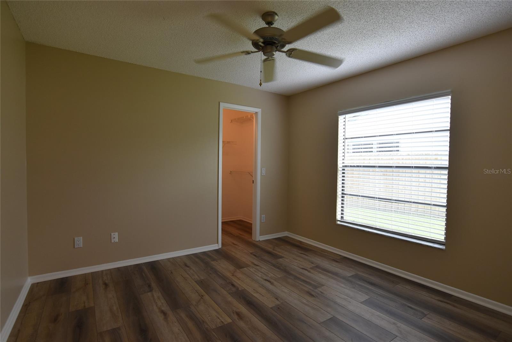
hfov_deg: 92.4
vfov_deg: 69.7
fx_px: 245
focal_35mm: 17
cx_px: 256
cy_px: 171
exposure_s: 1/60
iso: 400
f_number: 4
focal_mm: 11.5
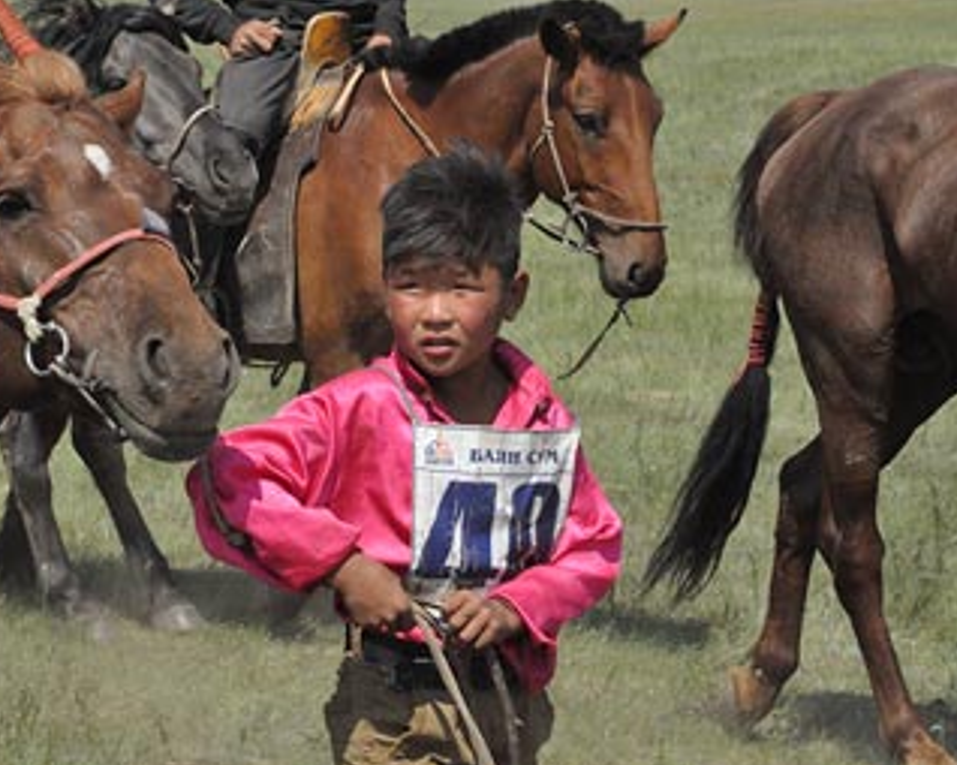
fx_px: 5010
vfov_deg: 8.7
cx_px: 364
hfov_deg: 10.9
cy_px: 392
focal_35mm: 177
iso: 4000
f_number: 14
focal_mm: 100
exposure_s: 1/3200
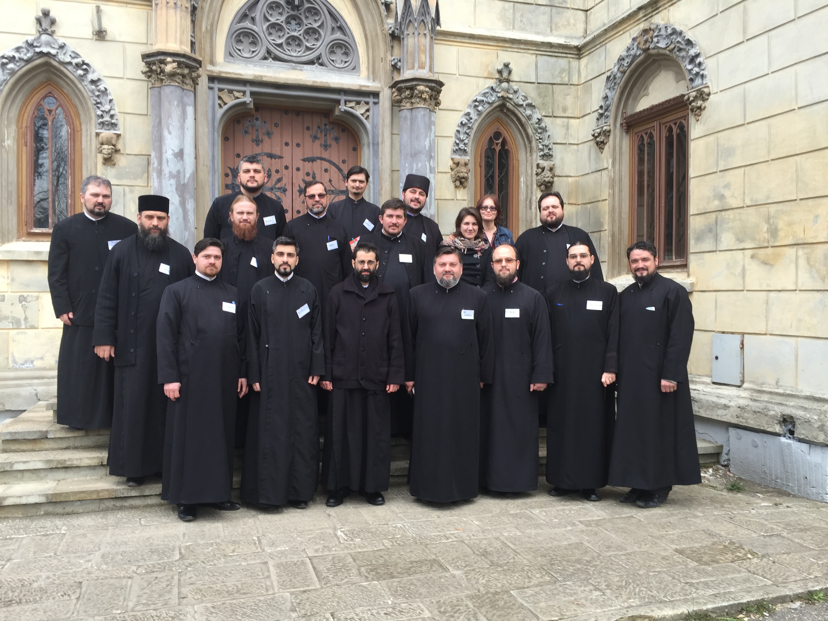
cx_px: 414
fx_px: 694
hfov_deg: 61.7
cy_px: 310
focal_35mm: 29
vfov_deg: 48.2
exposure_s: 1/299
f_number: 2.2
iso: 32
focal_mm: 4.15
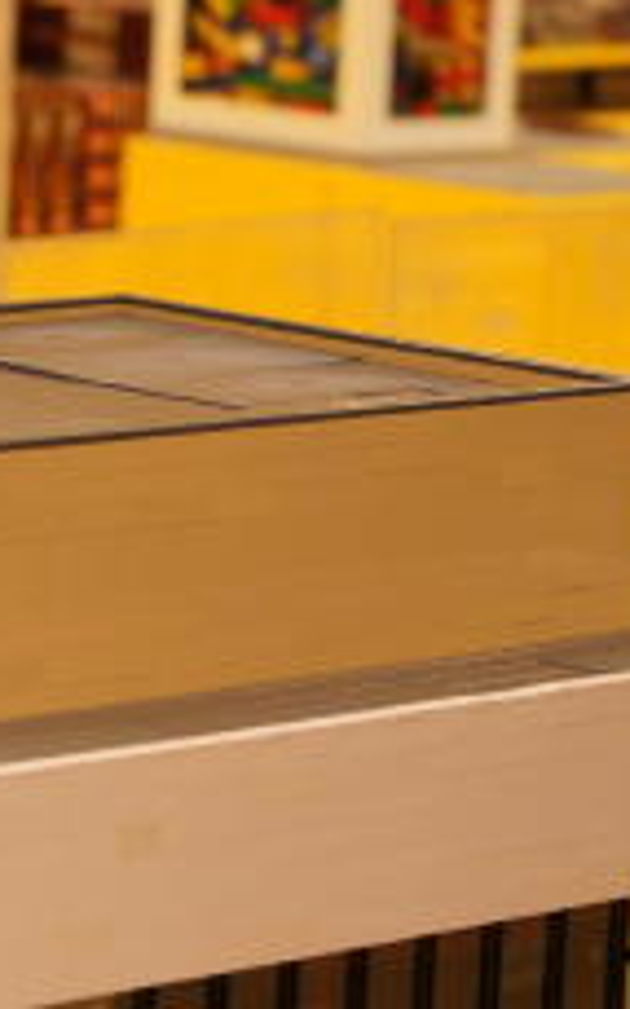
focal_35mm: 200
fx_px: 5498
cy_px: 1027
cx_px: -88
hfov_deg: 6.5
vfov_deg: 10.4
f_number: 5.6
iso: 320
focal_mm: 50
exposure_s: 1/60
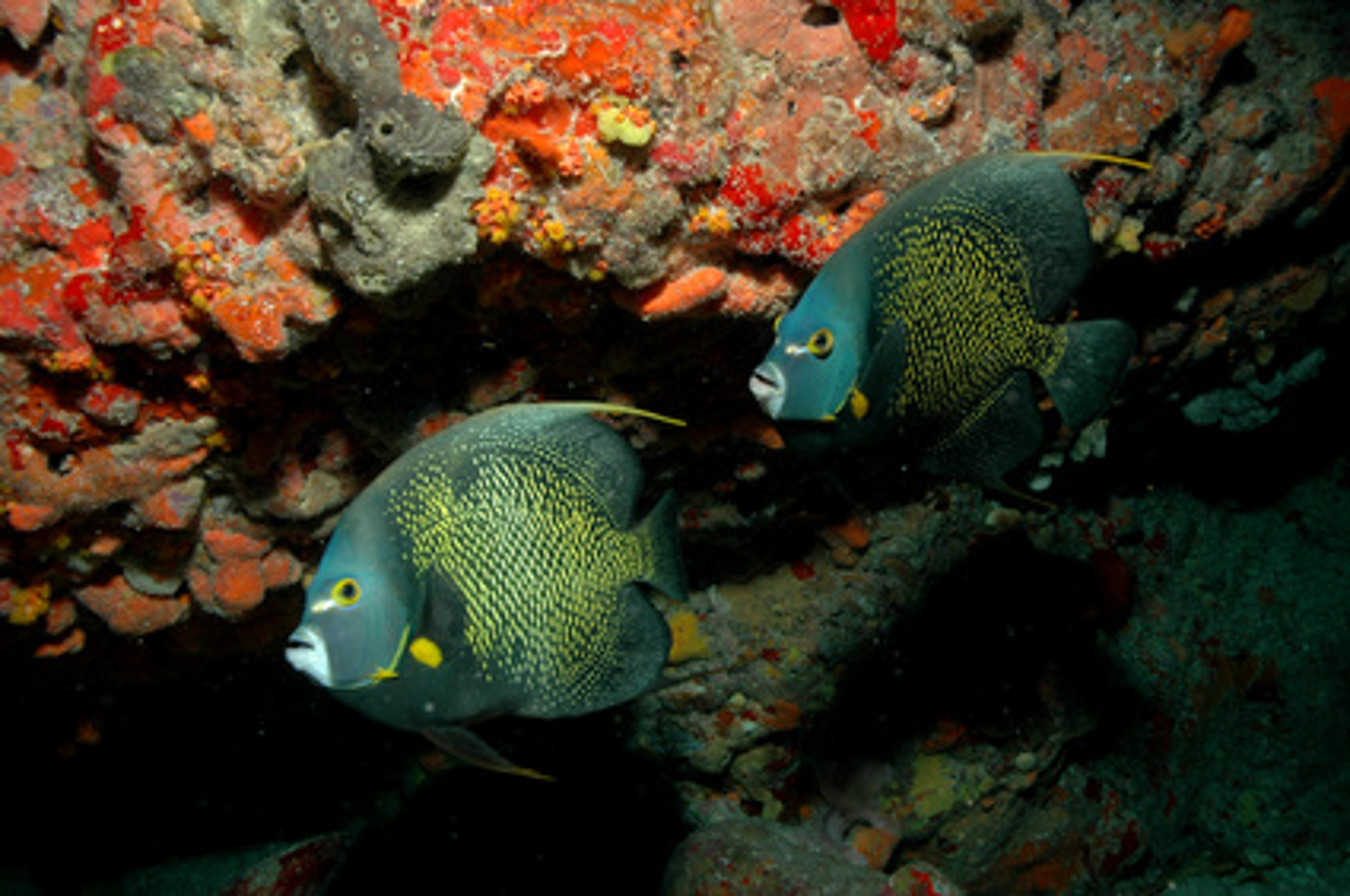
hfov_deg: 51.4
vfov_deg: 35.4
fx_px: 1404
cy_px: 448
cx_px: 675
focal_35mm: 38
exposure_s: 1/60
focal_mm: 25
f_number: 11
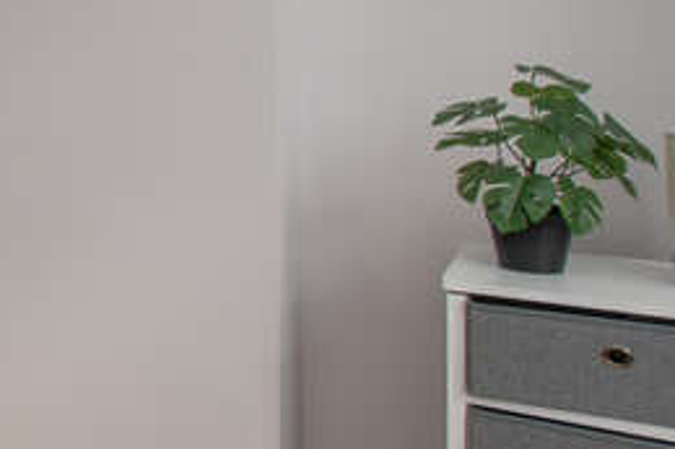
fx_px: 974
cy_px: 21
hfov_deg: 26.0
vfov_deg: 25.0
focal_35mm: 52
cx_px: -379
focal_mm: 10
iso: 400
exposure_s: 1/50
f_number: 6.3
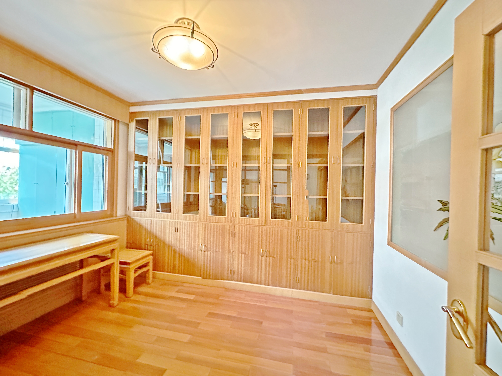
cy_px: 188
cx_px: 251
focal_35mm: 14
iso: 1600
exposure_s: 1/25
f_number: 2.2
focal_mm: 2.22
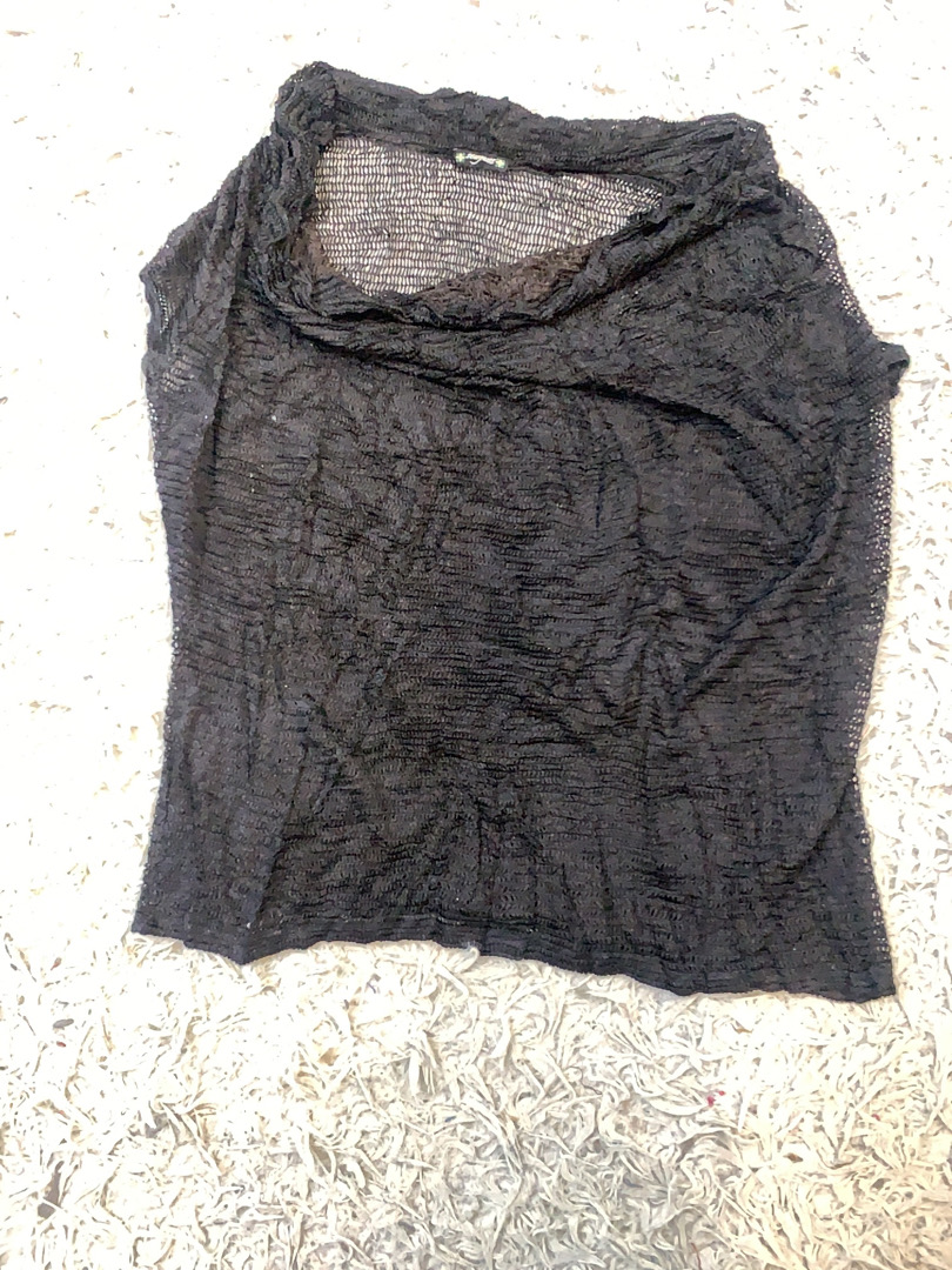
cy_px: 635
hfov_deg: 53.1
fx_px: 953
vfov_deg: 67.3
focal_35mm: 26
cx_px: 476
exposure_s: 1/100
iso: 200
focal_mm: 4.25
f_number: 1.8
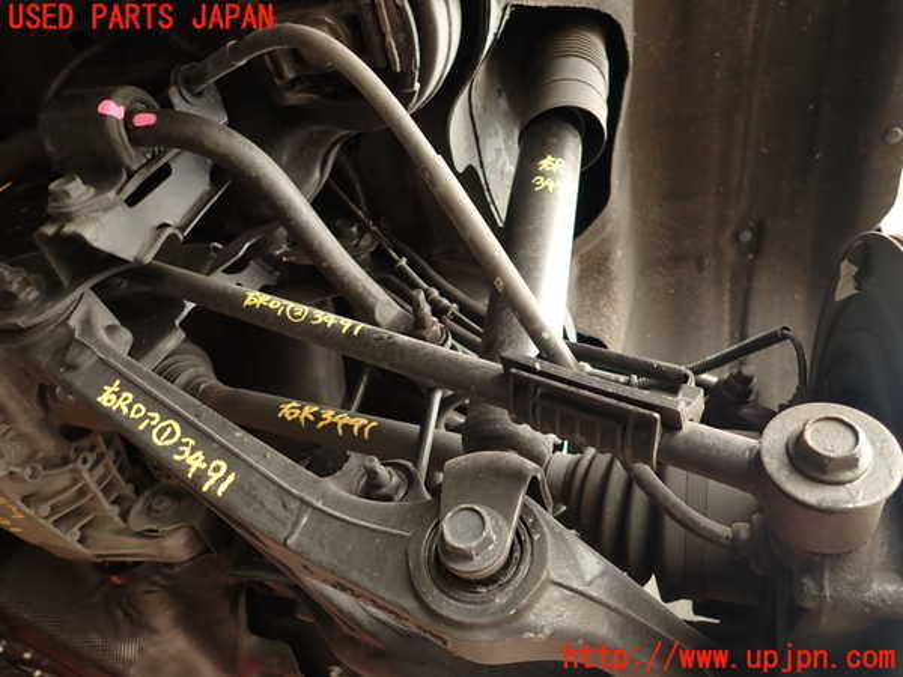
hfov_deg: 69.4
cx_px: 452
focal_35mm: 25
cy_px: 338
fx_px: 652
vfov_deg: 54.9
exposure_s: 1/60
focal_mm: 4.5
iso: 200
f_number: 2
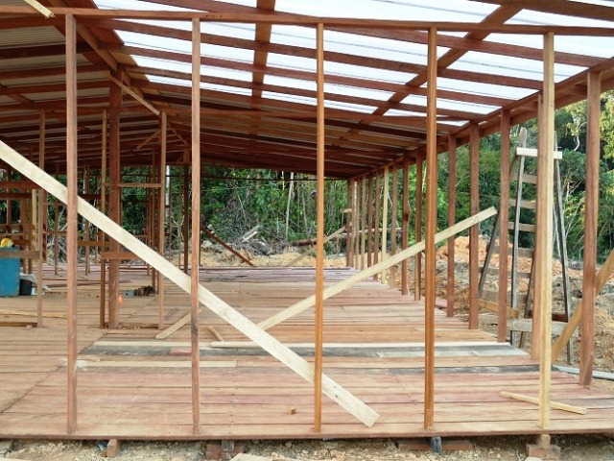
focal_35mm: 37
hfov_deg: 50.1
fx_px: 656
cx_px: 307
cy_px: 230
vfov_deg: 38.7
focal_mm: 6.7
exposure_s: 1/40
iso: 100
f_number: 3.2
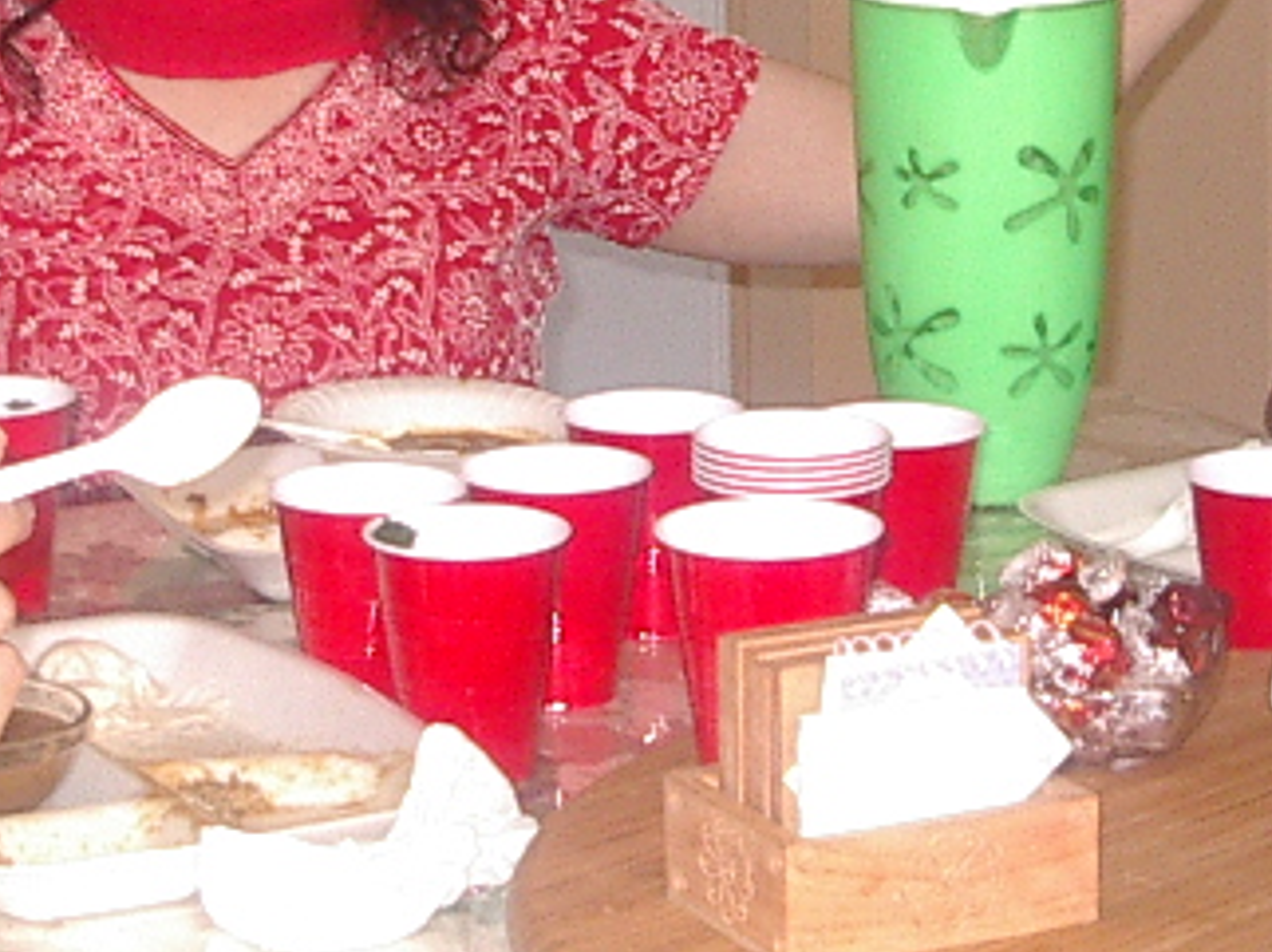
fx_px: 4443
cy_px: 83
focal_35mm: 121
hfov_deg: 16.3
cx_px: 593
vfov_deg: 12.1
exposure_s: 1/60
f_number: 2.6
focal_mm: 5.8
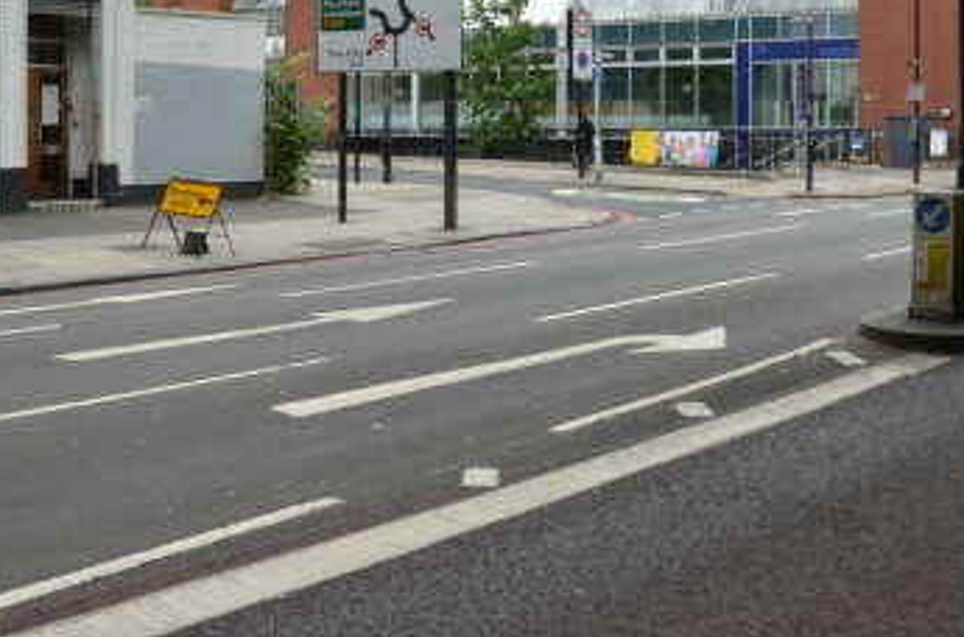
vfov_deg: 27.7
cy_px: 96
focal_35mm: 47
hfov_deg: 41.6
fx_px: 1255
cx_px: 626
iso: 100
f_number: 13
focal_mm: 18
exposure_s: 1/60
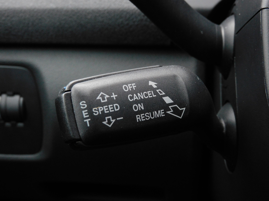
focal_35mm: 50
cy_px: 100
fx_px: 389
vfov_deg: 29.1
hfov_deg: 38.2
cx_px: 134
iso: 400
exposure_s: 1/15
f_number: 4
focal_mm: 9
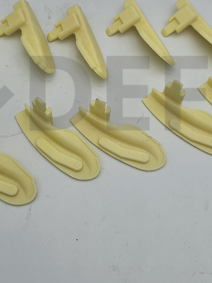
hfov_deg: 31.5
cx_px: 102
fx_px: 376
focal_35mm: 46
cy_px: 91
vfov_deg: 40.6
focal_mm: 6.3
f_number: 1.7
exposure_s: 1/598
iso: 10
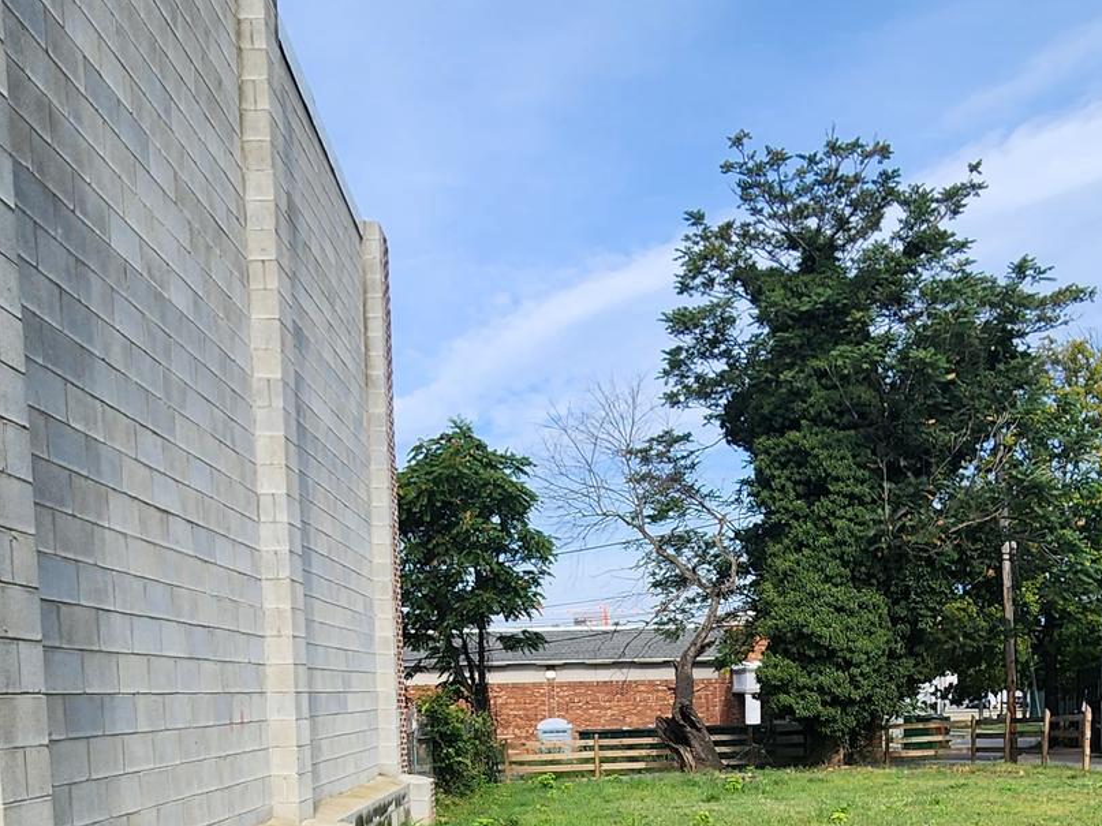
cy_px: 784
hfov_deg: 55.4
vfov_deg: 39.0
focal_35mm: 33
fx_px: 1050
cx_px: 567
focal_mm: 2.2
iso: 50
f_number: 2.2
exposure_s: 1/1347
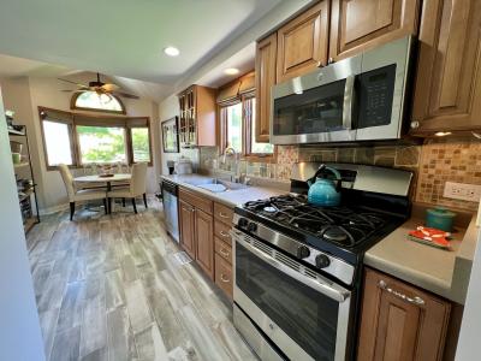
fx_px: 181
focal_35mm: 13
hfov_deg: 106.2
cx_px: 240
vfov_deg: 89.9
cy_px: 180
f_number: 1.8
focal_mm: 1.57
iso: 125
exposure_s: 1/60
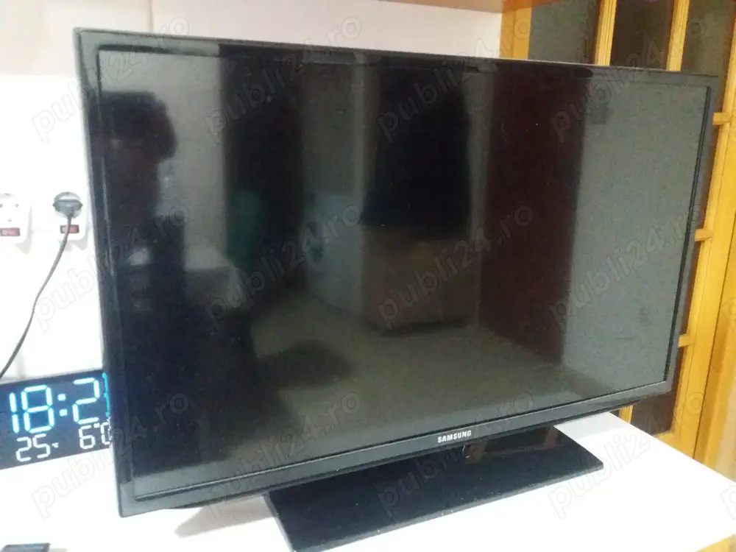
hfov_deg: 63.4
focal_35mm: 28
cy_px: 276
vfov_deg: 49.7
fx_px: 595
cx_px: 368
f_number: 1.9
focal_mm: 3.7
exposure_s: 1/17
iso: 1250
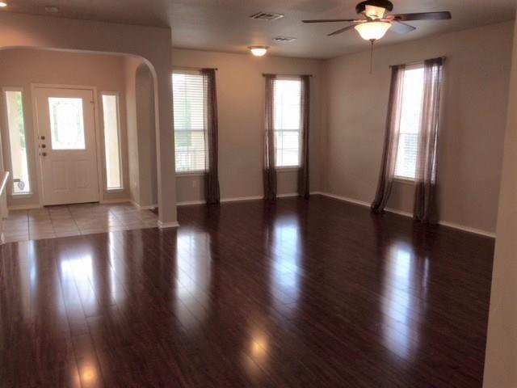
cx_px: 258
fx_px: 433
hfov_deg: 61.7
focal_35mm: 29
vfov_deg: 48.2
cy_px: 194
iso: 32
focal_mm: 4.15
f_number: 2.2
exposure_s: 1/40
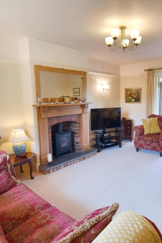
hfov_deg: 54.3
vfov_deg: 76.1
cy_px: 121
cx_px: 104
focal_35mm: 23
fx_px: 155
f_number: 4.5
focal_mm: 10
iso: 400
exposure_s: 1/80
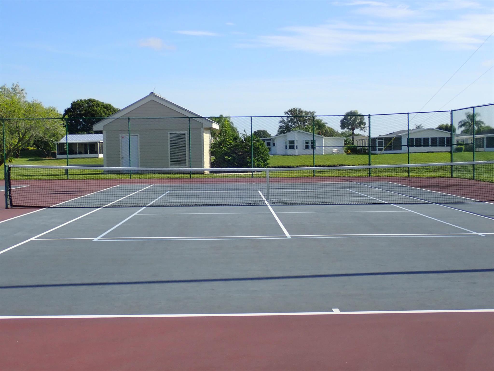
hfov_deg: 38.9
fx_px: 699
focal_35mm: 49
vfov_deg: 29.7
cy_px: 186
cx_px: 247
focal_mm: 8.99
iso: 160
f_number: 13
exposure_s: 1/100
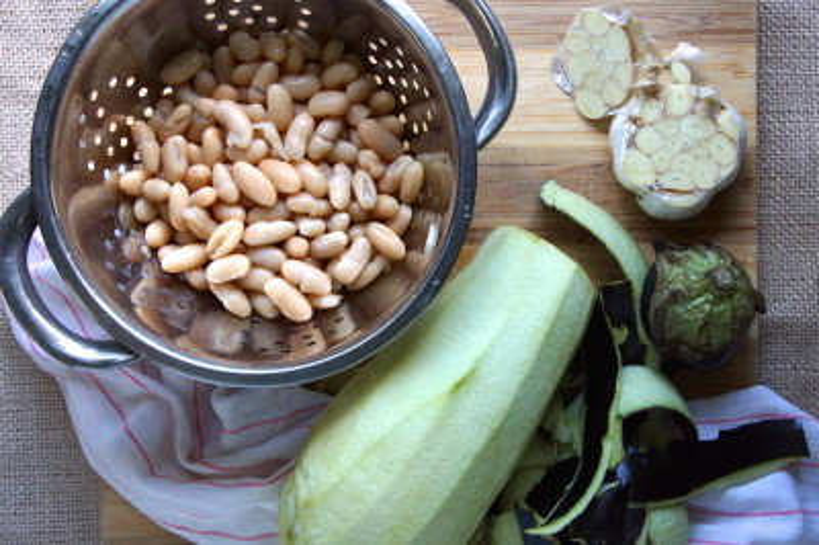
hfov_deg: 43.6
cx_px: 410
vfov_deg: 29.8
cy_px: 272
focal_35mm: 45
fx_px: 1023
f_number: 6.3
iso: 800
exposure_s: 1/125
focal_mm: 30
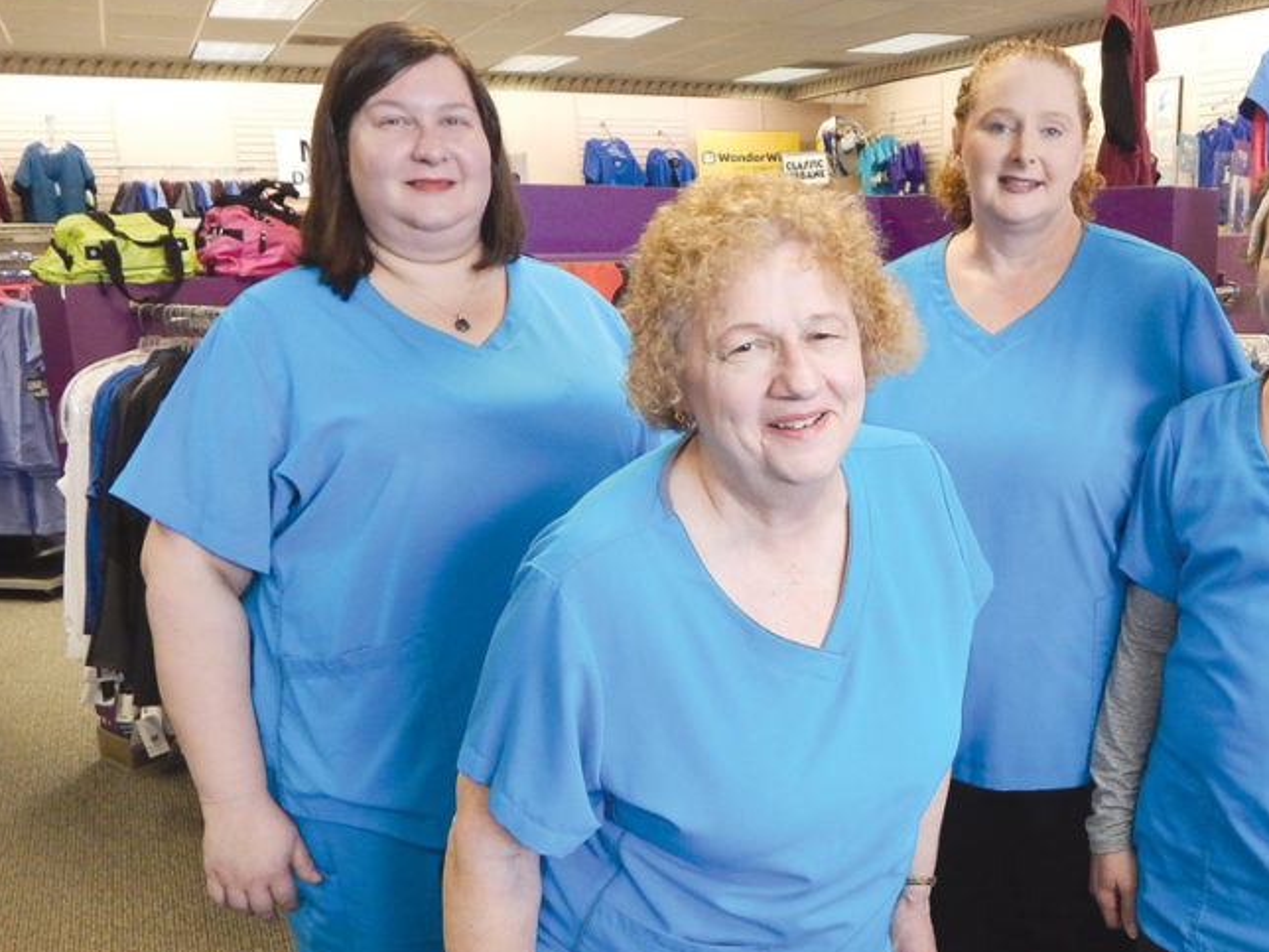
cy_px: 540
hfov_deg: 51.4
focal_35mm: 35
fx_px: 1283
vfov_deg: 40.6
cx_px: 867
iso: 220
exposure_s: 1/30
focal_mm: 4
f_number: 3
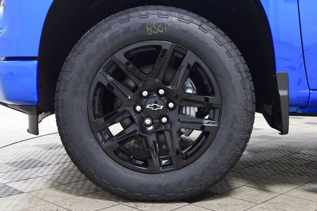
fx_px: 423
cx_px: 158
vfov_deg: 28.1
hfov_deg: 41.1
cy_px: 106
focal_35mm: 48
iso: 1400
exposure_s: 1/15
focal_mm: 32
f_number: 6.3
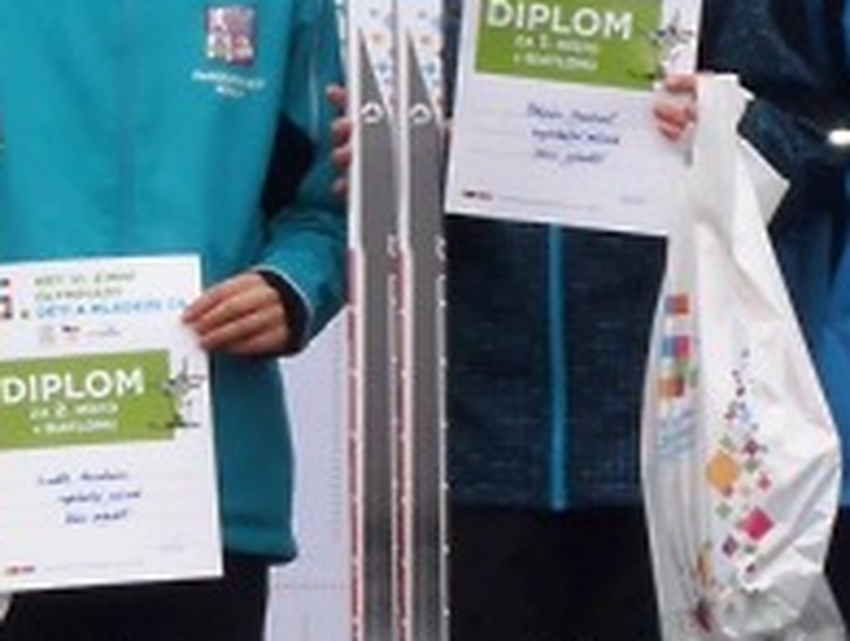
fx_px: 3272
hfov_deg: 14.7
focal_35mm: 133
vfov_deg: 11.1
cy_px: 65
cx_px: 632
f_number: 4.7
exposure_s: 1/60
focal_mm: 11.76
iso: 160
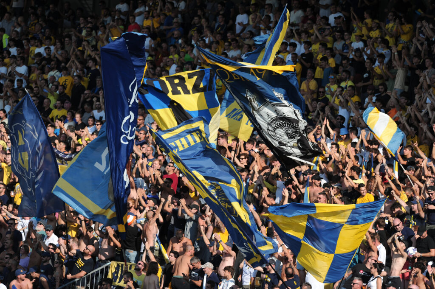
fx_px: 3622
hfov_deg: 6.9
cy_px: 144
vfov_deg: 4.6
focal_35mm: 300
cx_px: 218
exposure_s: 1/2000
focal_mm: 300
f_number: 4.5
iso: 200
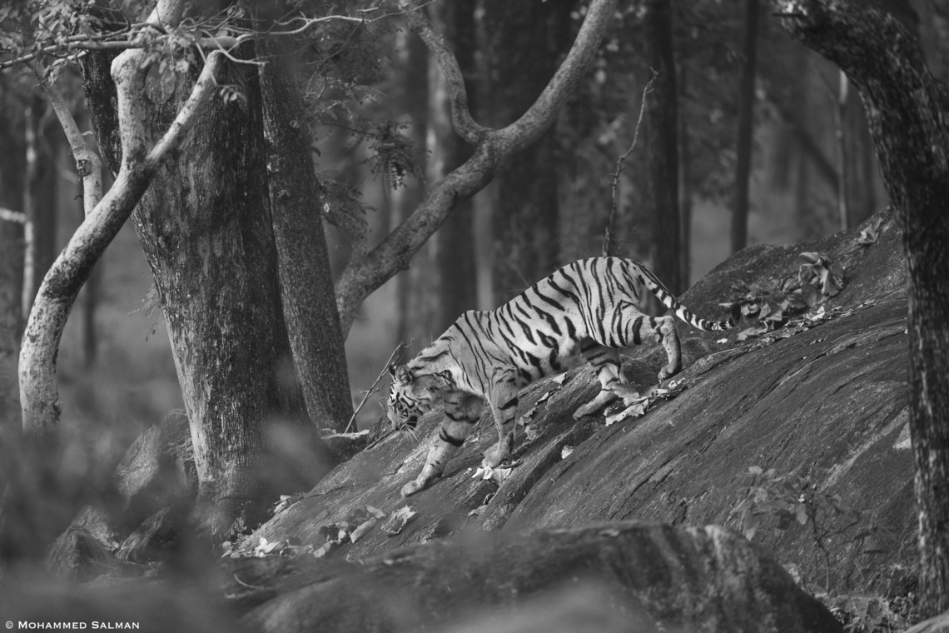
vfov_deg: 2.3
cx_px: 474
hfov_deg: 3.4
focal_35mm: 600
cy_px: 316
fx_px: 15815
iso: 1250
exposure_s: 1/1000
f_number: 4
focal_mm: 600
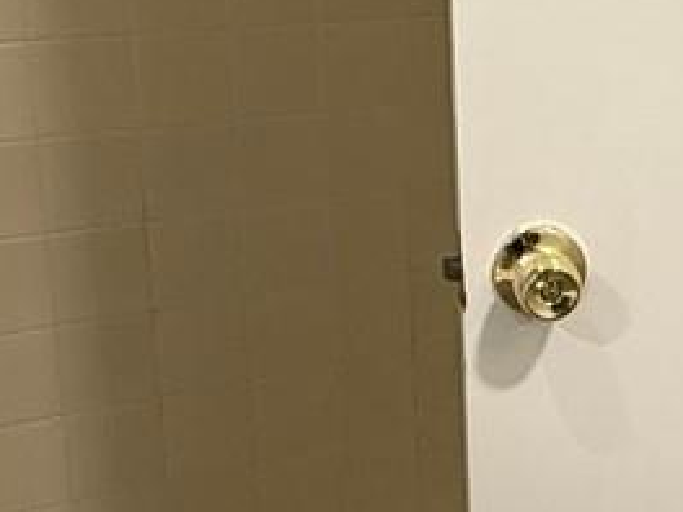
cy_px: 251
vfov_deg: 17.4
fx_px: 1677
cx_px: 763
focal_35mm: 85
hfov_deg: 21.7
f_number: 2.2
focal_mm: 2.22
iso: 200
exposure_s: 1/60
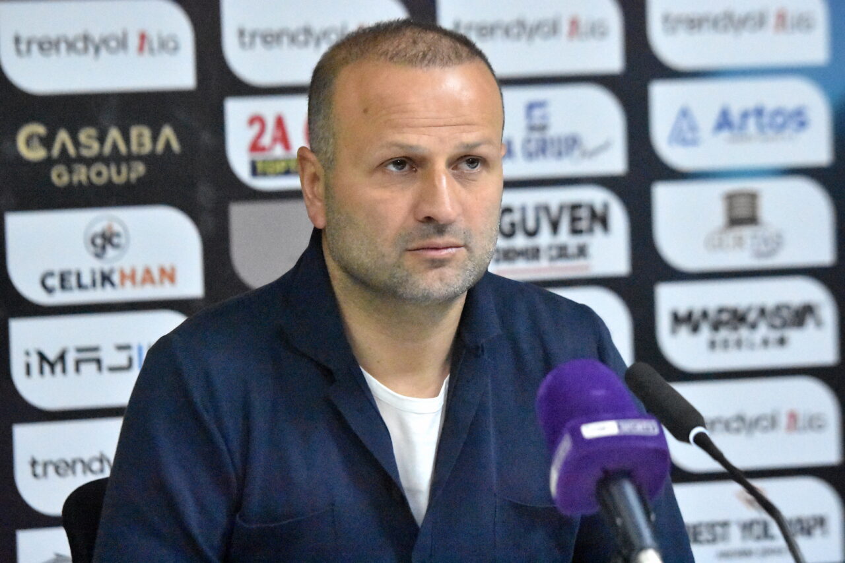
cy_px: 282
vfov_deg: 6.8
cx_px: 422
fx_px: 4752
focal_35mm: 202
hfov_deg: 10.2
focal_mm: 135
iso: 25600
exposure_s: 1/1600
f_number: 3.5
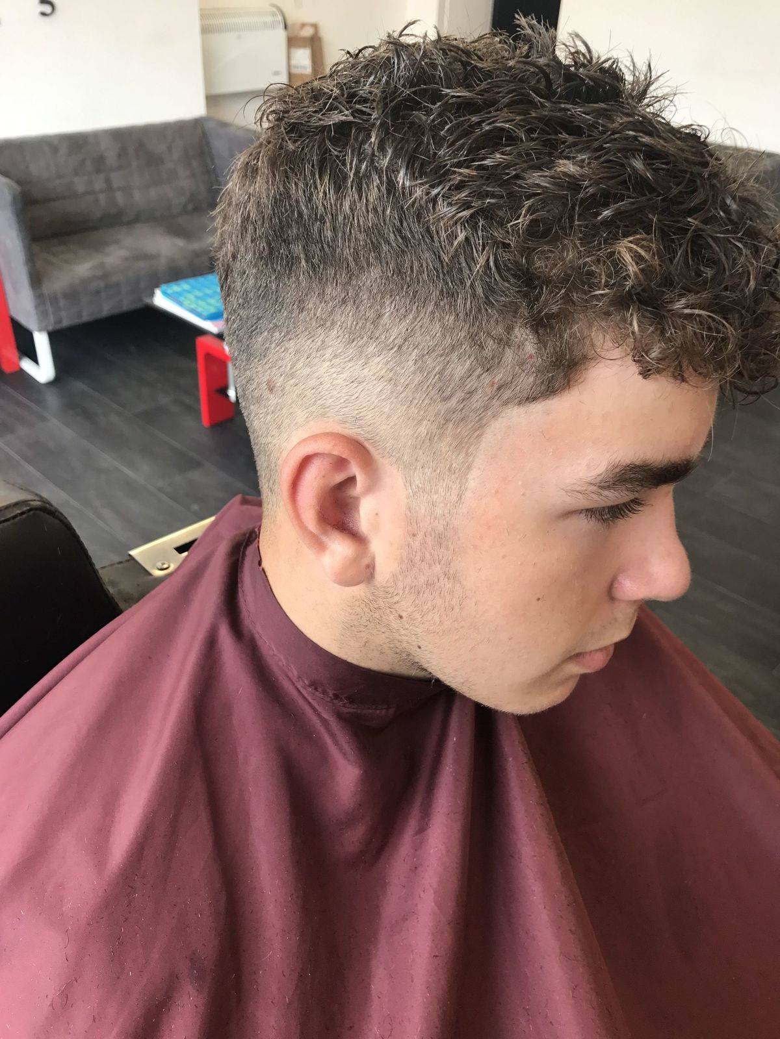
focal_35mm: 28
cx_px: 390
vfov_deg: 63.4
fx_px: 841
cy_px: 520
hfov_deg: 49.7
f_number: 1.8
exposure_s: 1/50
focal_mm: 3.99
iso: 25
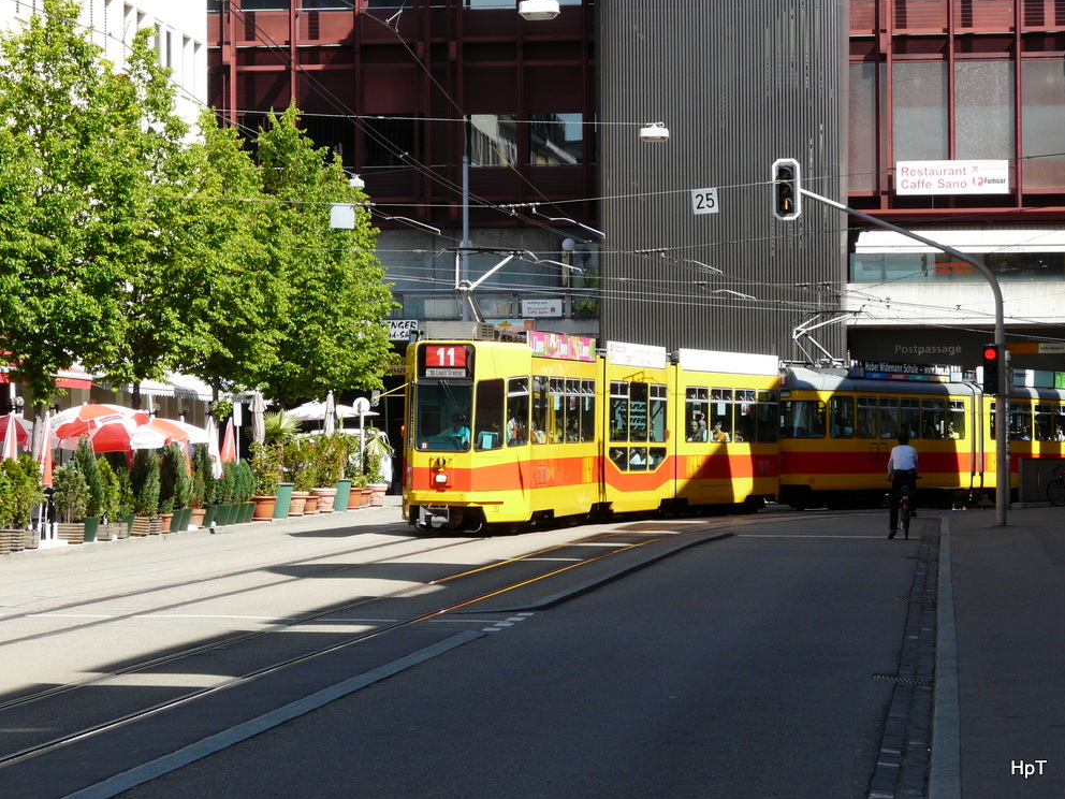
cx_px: 536
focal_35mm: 124
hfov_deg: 15.9
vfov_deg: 12.0
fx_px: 3815
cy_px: 397
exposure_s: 1/250
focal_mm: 20.2
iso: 100
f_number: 5.6
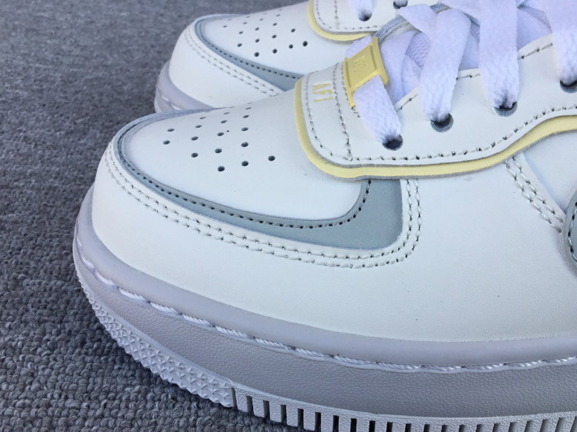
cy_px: 235
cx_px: 327
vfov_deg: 39.6
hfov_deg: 51.2
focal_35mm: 36
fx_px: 600
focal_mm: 3.3
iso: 25
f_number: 2.4
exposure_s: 1/399
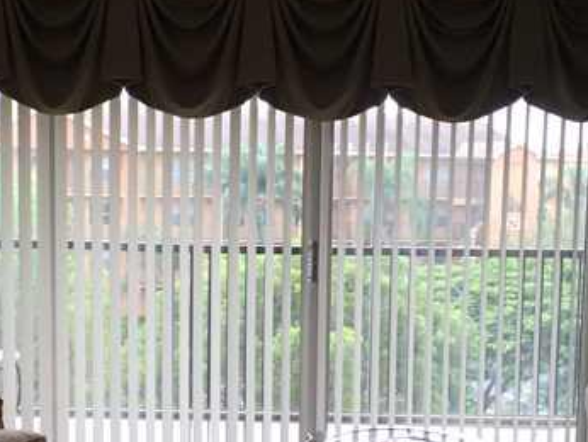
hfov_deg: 28.9
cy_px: 326
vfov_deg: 21.8
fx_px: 1139
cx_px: 262
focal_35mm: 67
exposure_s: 1/120
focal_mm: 4.15
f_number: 2.2
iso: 50
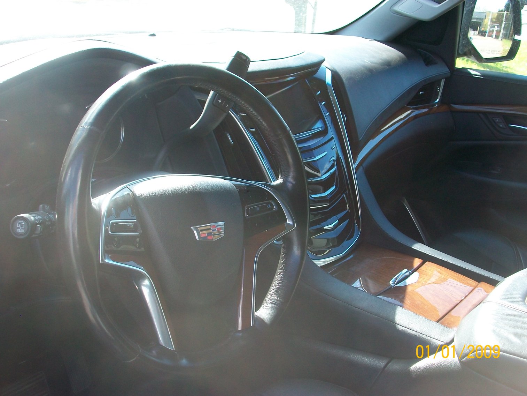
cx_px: 264
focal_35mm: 42
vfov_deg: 34.4
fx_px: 639
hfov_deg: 44.8
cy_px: 198
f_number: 3.2
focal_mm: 7.1
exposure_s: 1/100
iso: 80
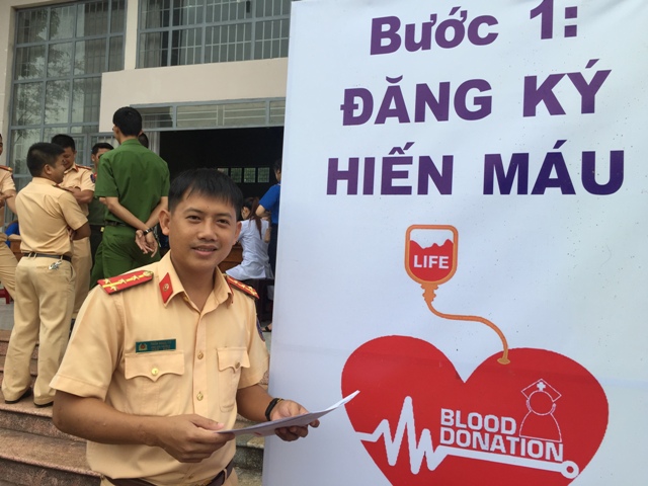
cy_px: 243
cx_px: 324
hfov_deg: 61.7
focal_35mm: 29
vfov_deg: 48.2
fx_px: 543
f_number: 2.2
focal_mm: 4.15
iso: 32
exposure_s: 1/286
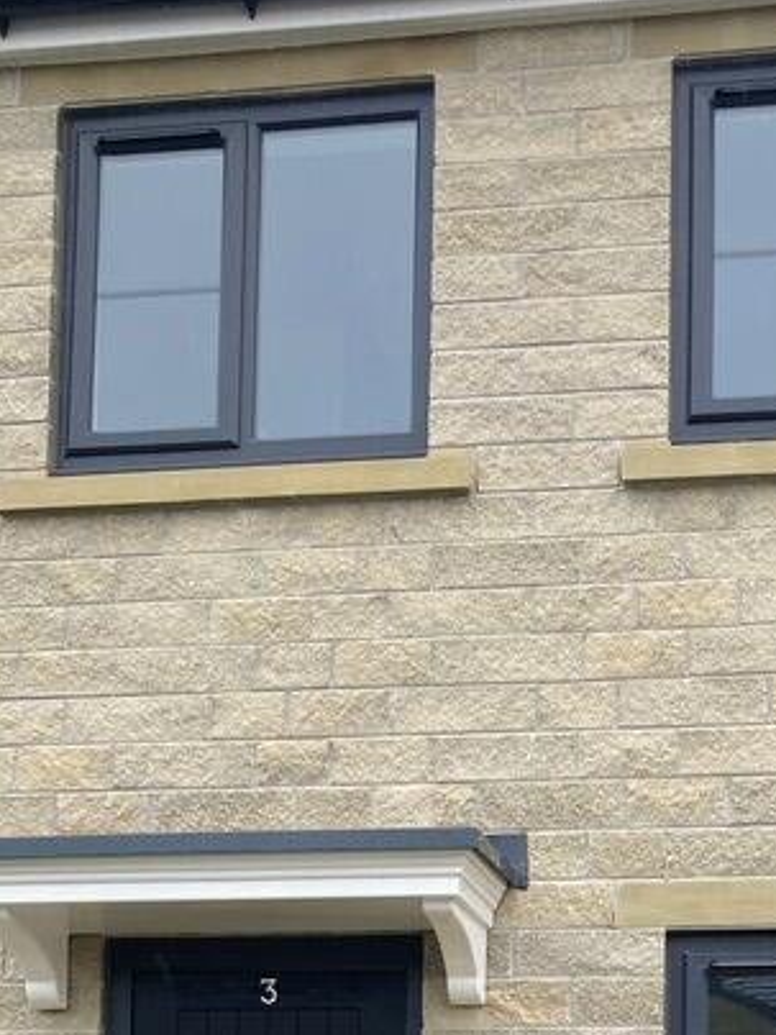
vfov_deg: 25.5
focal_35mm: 71
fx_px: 2122
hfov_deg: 20.6
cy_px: 1132
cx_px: 569
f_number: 1.8
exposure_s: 1/286
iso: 20
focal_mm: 3.99
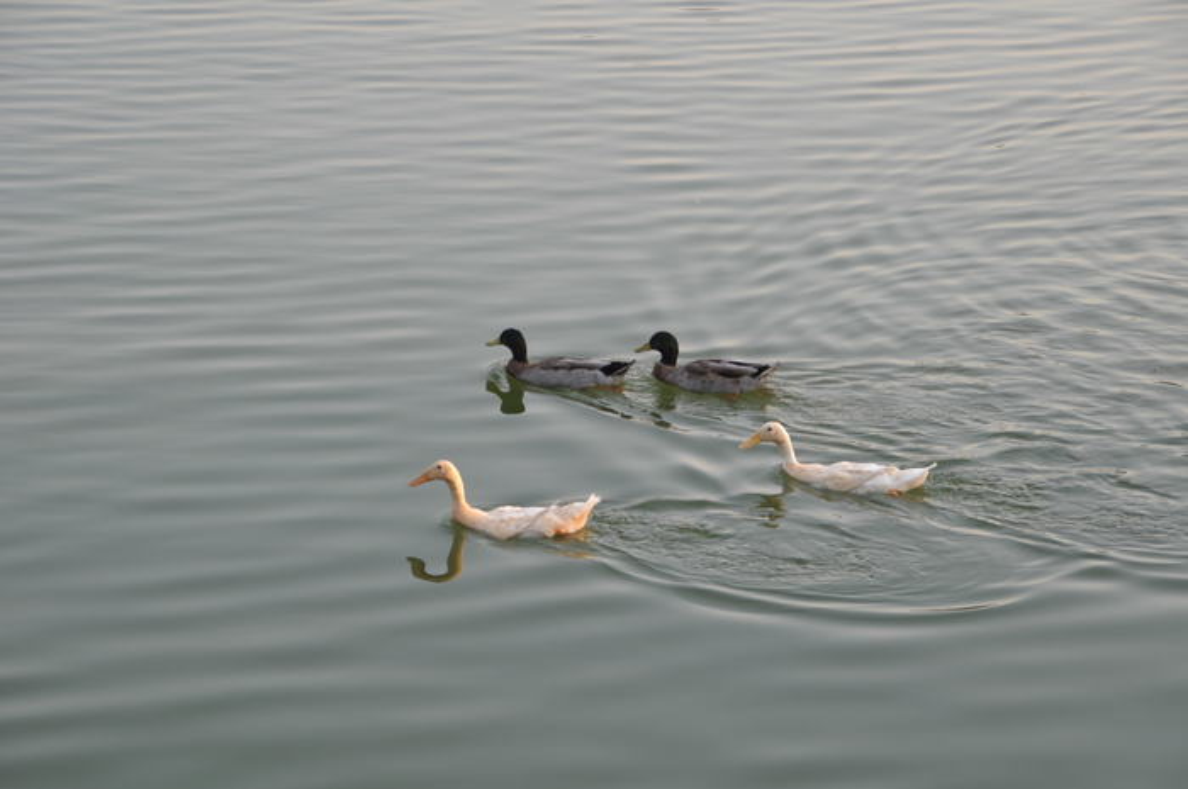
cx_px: 594
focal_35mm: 112
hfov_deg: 18.2
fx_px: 3708
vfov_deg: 12.1
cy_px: 394
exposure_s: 1/100
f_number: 5.6
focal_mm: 75
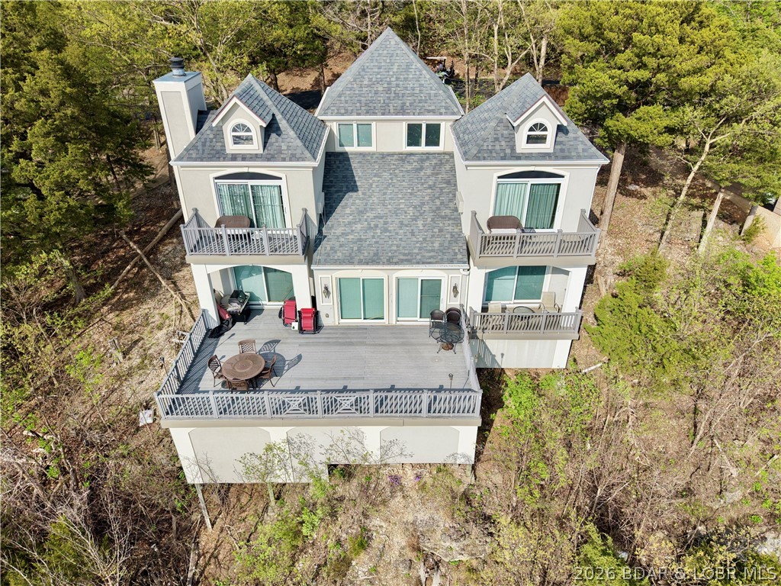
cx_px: 390
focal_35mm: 24
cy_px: 293
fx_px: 541
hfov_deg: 71.6
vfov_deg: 56.8
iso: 300
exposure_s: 1/6400
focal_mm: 8.67
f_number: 1.8
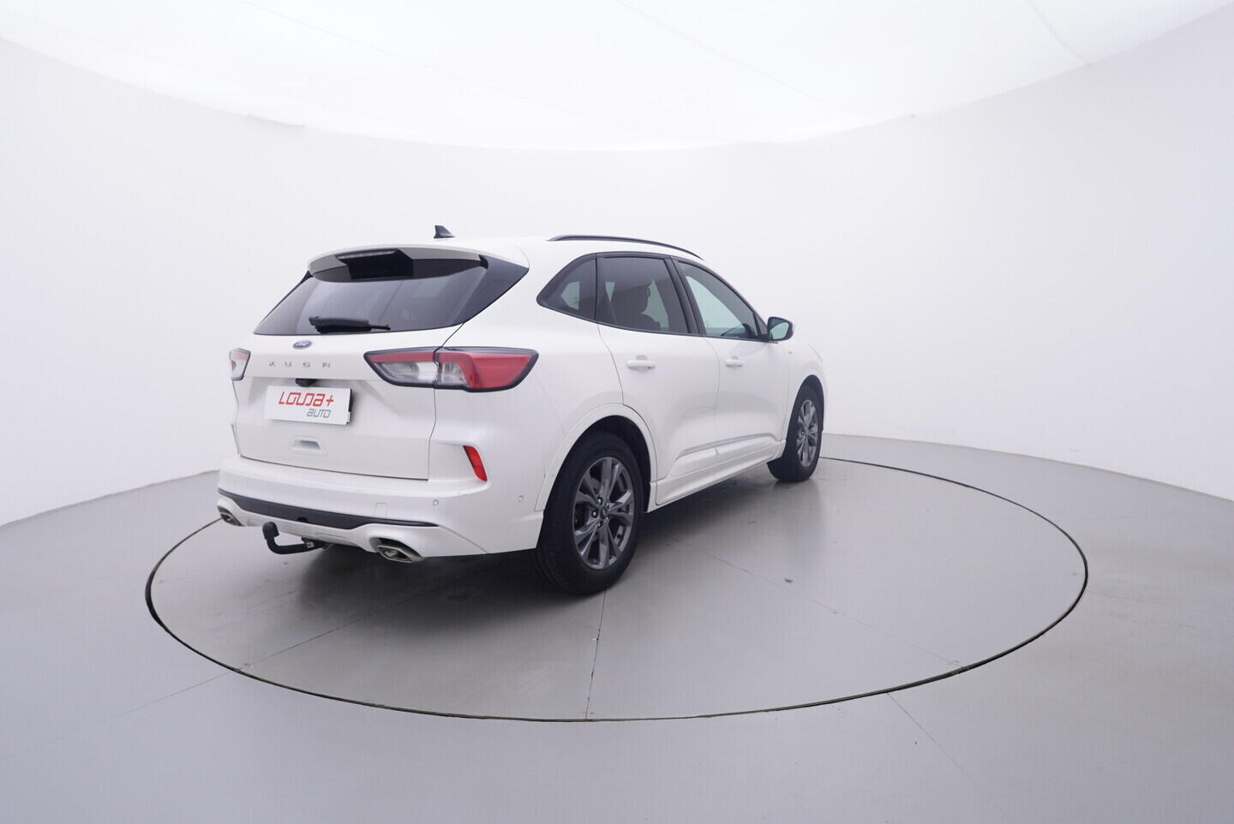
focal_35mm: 22
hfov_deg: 77.3
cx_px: 617
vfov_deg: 56.2
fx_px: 772
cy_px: 412
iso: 200
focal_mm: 15
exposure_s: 1/80
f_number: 5
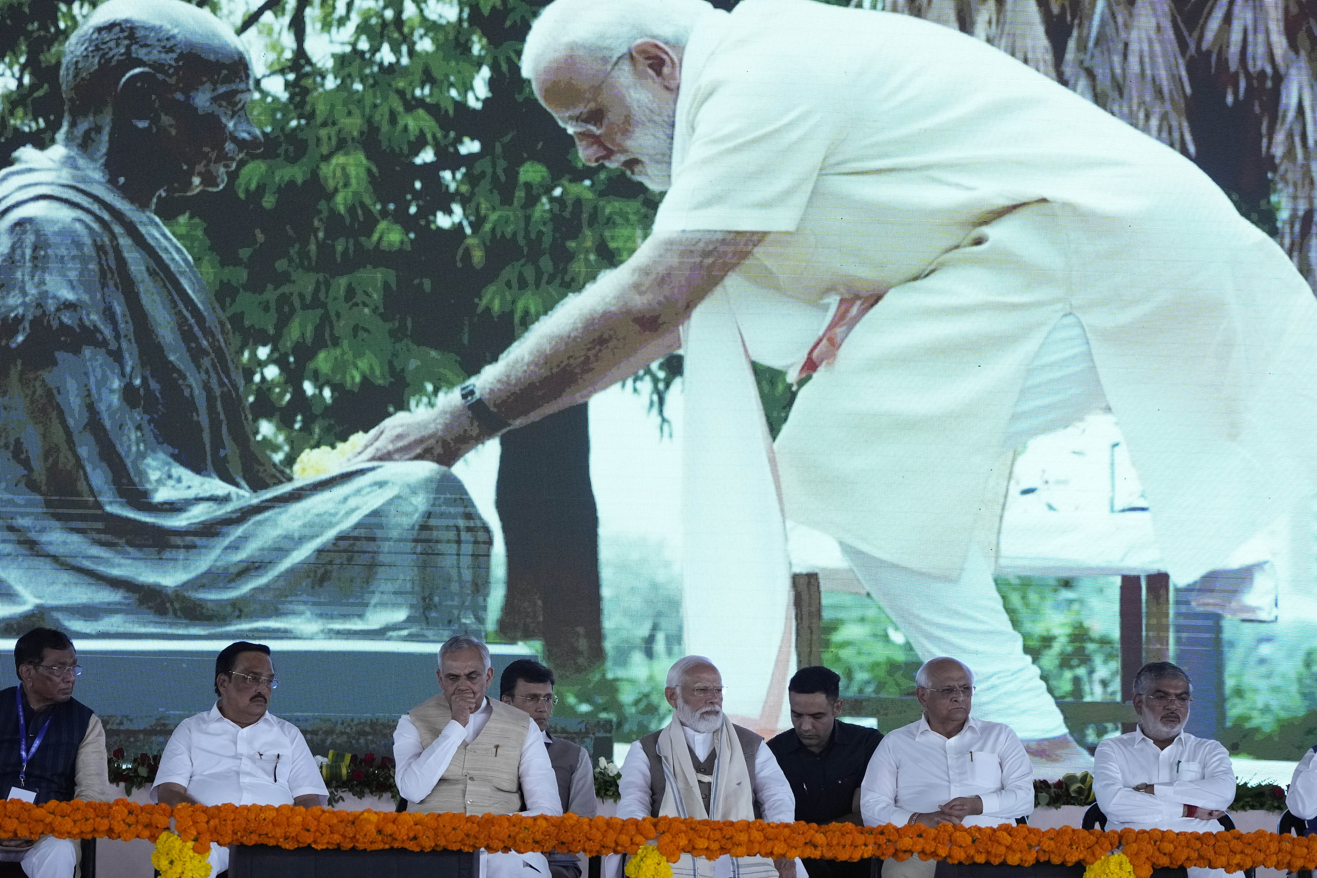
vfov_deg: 9.1
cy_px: 439
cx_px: 658
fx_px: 5487
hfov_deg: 13.7
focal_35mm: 150
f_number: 4.5
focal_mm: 100
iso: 3200
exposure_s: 1/400
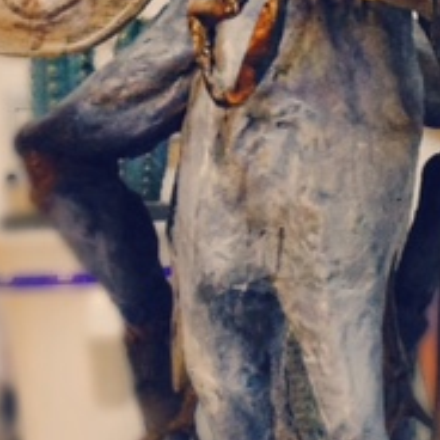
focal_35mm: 89
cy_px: 77
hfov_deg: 19.1
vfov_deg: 19.3
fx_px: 1280
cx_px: 404
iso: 320
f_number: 2.2
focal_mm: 4.15
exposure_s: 1/24
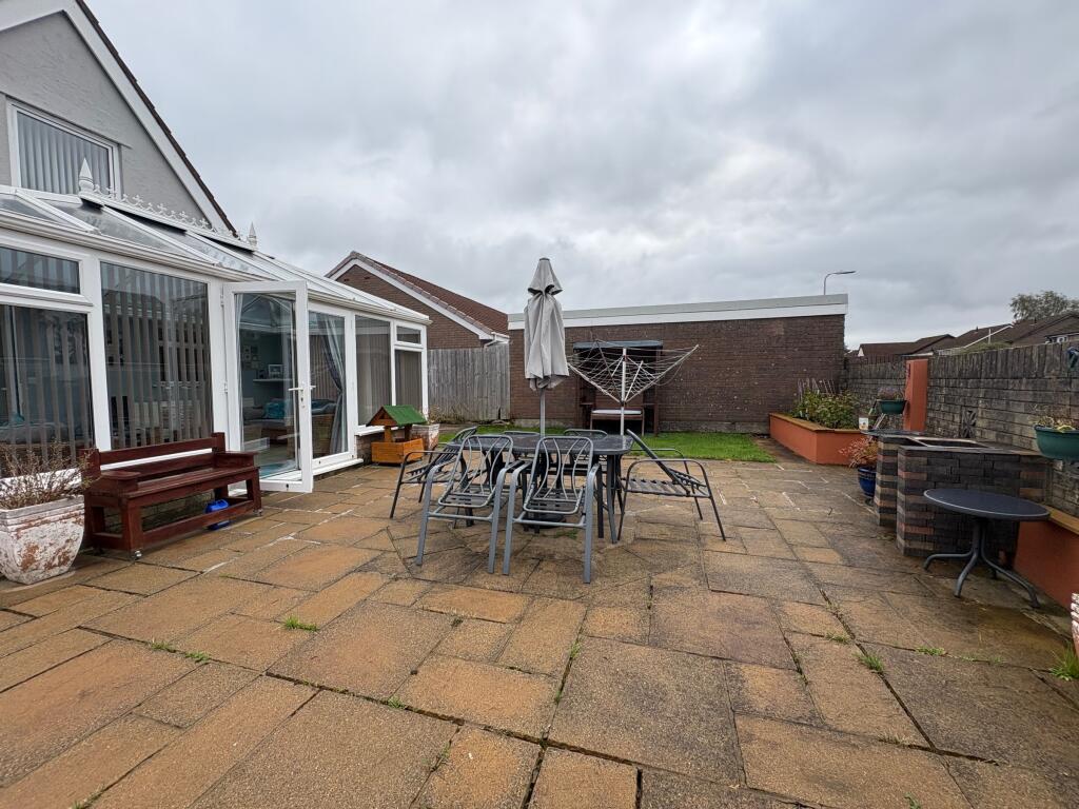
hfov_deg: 102.1
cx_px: 540
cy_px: 404
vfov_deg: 85.7
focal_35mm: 14
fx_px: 436
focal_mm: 2.22
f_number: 2.2
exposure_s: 1/620
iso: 40
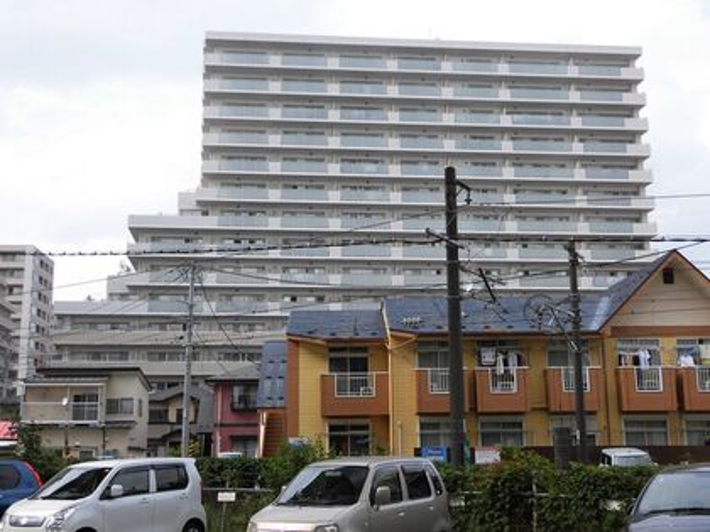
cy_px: 266
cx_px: 355
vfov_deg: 33.6
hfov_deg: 43.9
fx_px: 882
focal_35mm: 43
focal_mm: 7.72
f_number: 3.8
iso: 100
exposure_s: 1/320
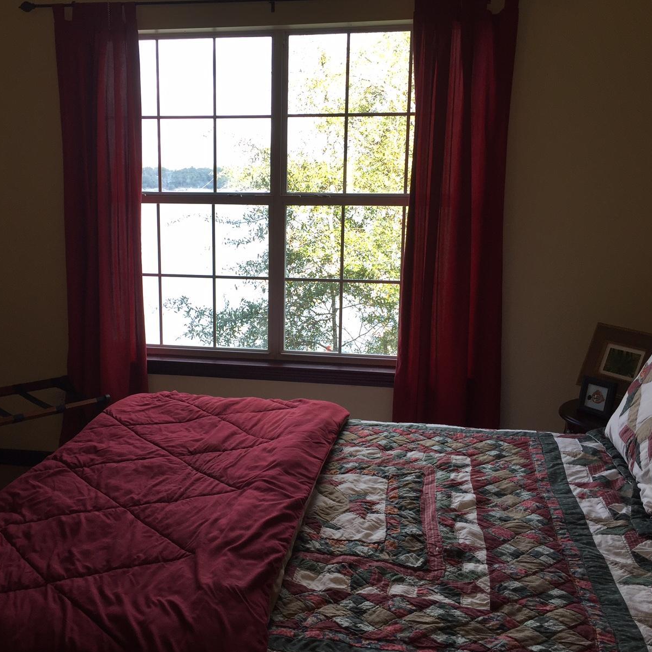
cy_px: 333
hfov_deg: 47.0
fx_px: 746
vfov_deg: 47.2
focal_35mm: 35
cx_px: 274
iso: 32
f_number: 2.2
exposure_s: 1/130
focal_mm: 4.15
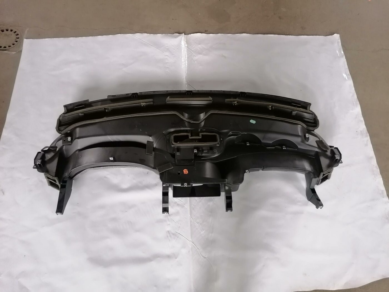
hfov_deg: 65.3
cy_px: 146
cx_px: 194
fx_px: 303
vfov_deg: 51.4
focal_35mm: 27
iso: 640
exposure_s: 1/50
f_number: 1.8
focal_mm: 4.75
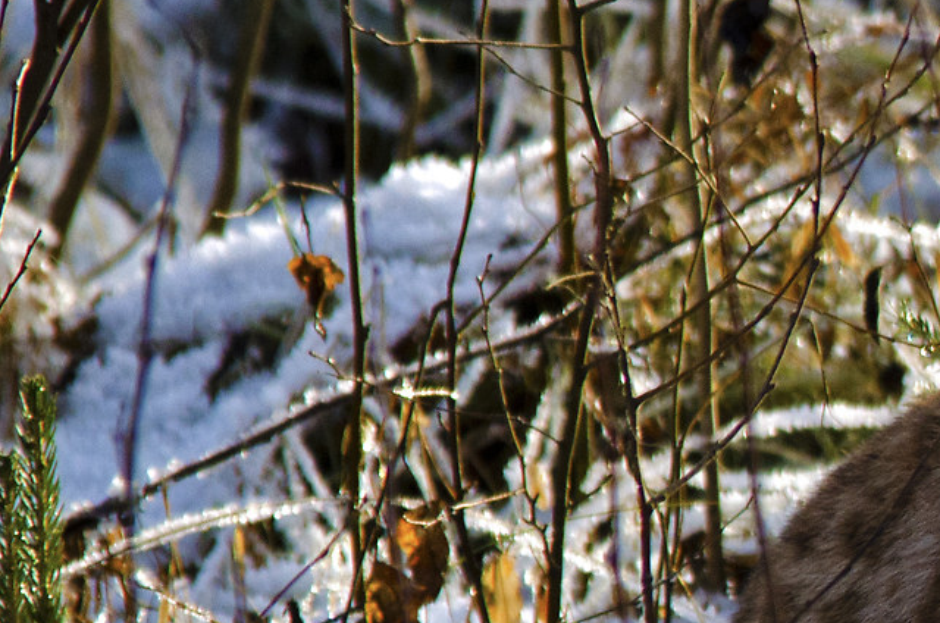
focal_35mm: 2812
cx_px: 1749
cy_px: 514
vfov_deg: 0.5
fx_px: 73278
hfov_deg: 0.7
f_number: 6.3
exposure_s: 1/500
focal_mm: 500
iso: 800
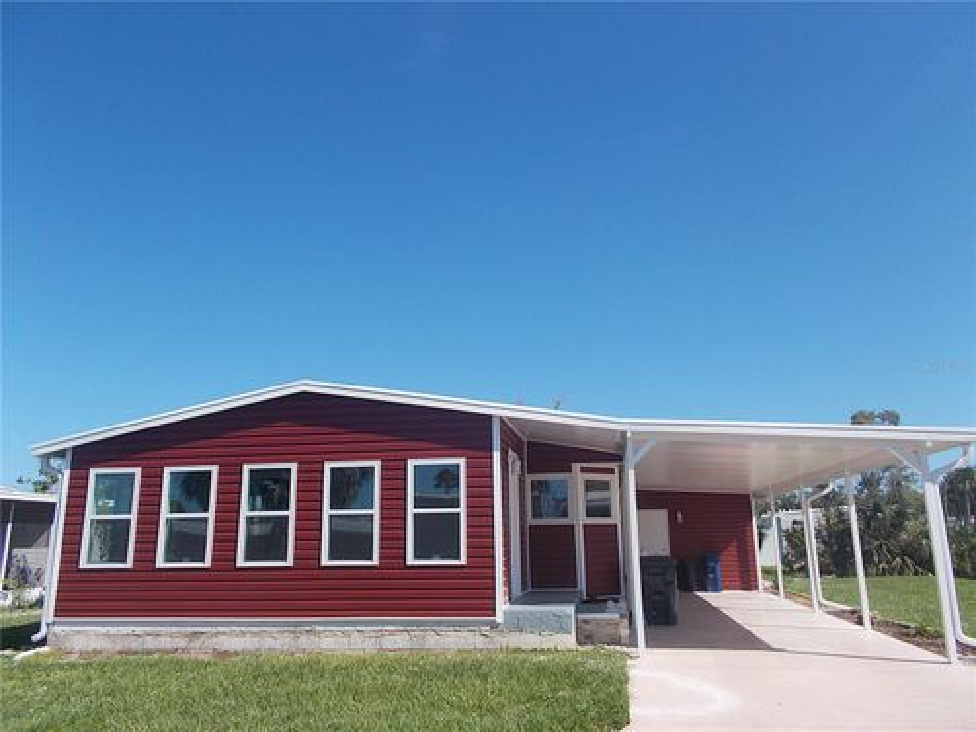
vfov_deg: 53.1
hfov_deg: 67.3
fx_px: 733
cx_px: 488
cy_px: 366
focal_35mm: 26
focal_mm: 4.6
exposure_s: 1/125
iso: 80
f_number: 8
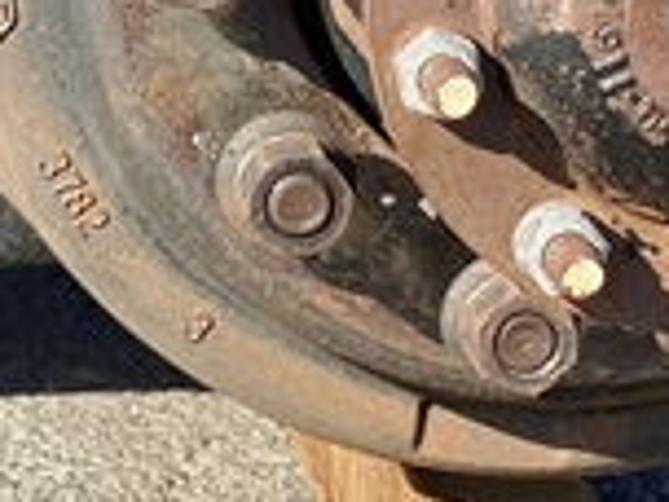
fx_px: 5141
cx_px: 290
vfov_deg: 5.5
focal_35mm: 266
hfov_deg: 7.4
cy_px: -205
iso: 20
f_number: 2
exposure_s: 1/484
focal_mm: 6
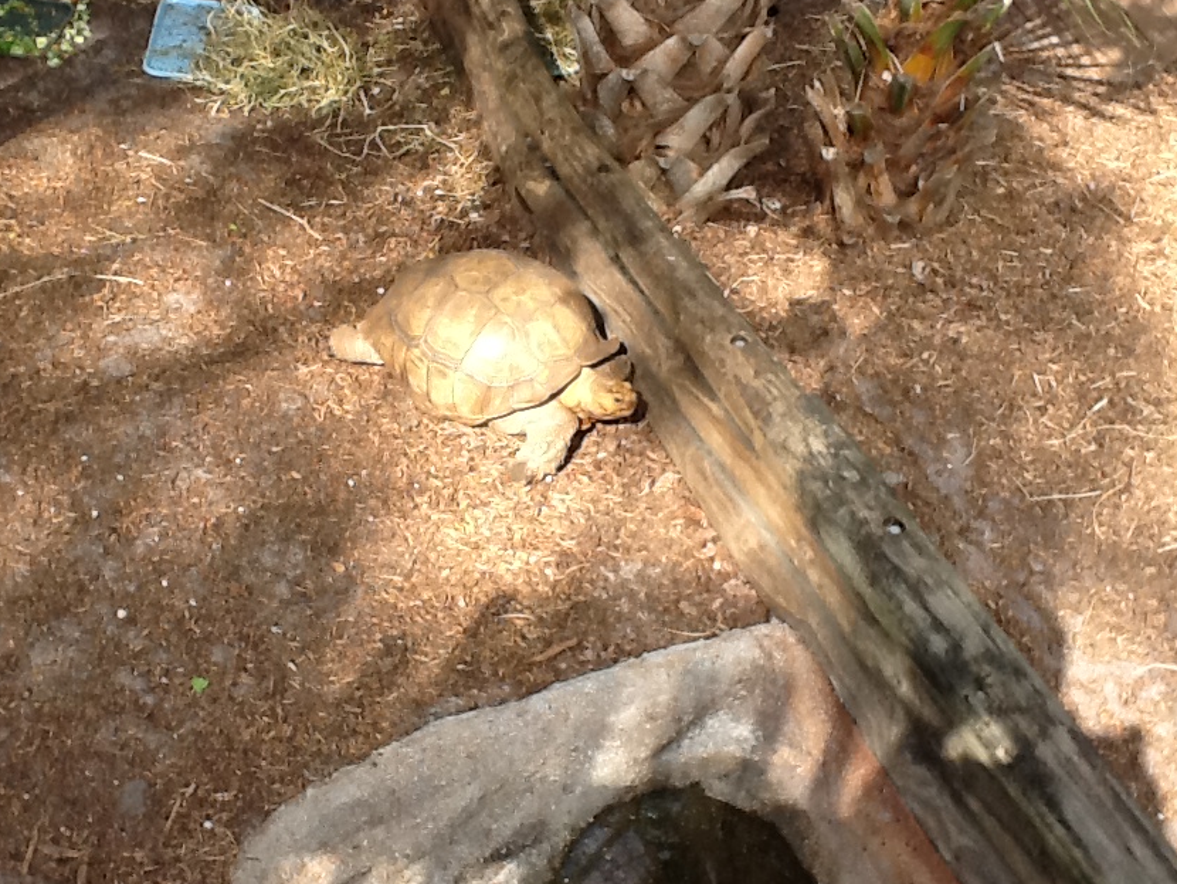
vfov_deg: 38.7
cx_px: 515
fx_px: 1258
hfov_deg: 50.0
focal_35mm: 37
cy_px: 455
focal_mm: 2.03
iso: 64
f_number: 2.4
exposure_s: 1/569
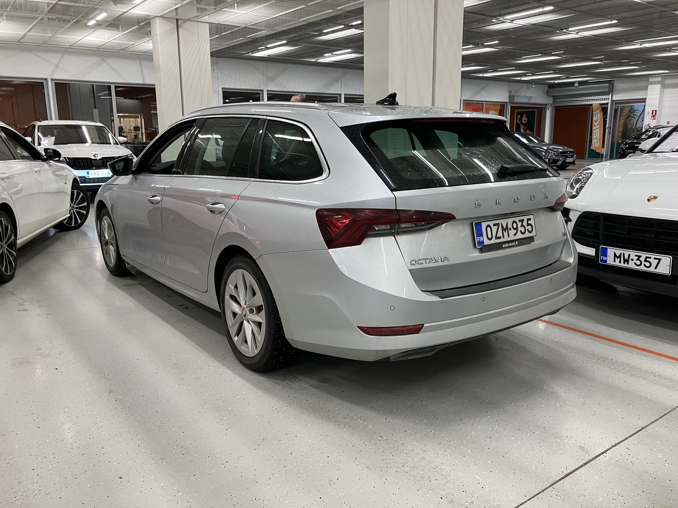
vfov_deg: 49.7
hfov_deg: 63.4
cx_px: 339
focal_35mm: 28
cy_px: 254
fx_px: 548
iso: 80
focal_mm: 3.99
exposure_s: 1/75
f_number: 1.8
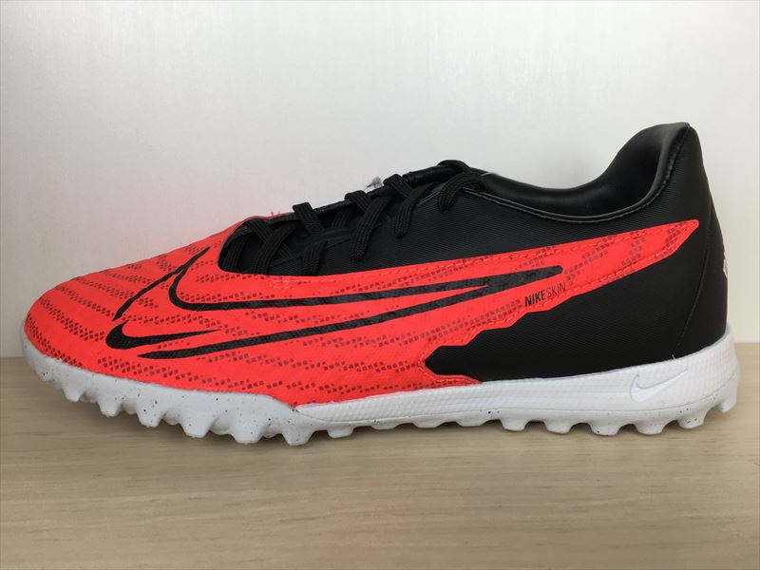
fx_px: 637
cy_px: 285
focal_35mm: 29
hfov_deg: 61.7
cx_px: 380
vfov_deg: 48.2
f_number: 2.2
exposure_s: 1/120
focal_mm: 4.15
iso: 32
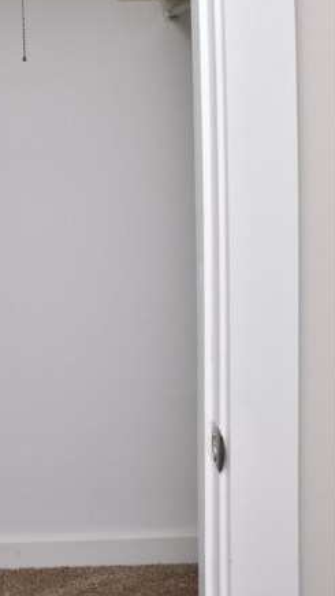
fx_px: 759
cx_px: -12
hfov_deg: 23.7
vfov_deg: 41.0
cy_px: 116
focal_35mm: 48
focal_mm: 26
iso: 640
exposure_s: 1/800
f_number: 7.1
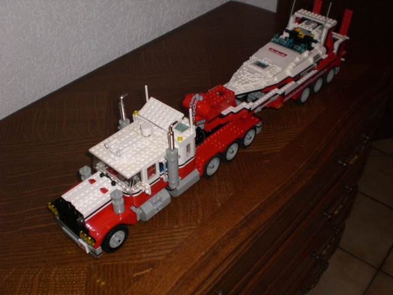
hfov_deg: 49.0
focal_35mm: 38
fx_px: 431
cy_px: 148
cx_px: 196
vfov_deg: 37.7
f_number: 3.1
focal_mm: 6.3
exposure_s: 1/60
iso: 200
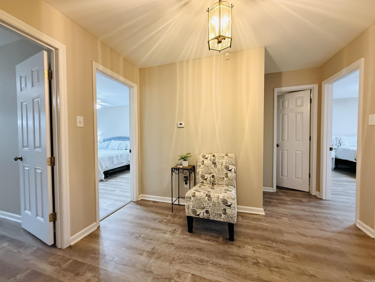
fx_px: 152
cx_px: 188
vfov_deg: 85.7
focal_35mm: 14
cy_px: 141
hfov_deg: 102.1
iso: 640
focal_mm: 2.22
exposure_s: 1/60
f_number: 2.2
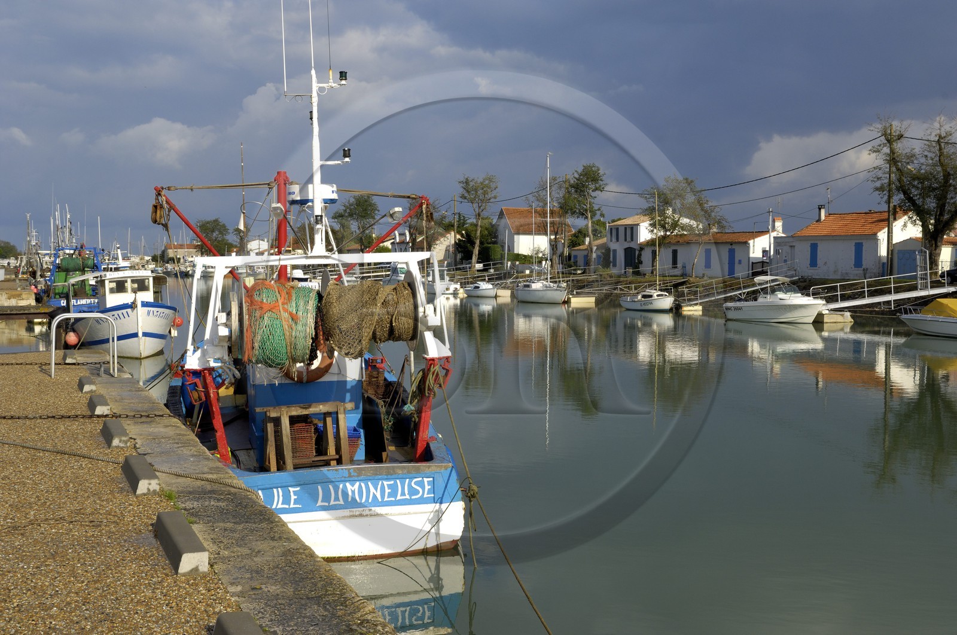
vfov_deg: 31.8
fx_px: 1115
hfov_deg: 46.5
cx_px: 478
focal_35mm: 42
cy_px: 318
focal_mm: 28
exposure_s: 1/160
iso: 100
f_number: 11
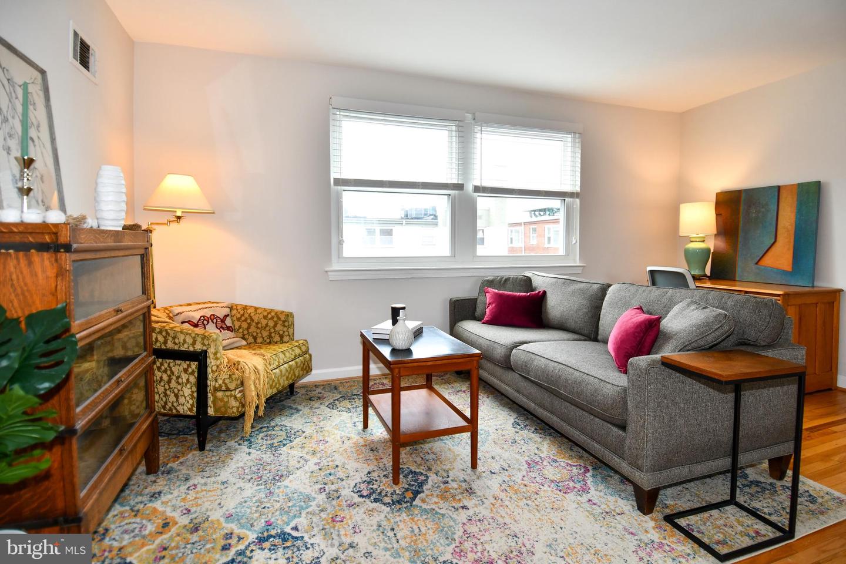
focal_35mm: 18
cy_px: 282
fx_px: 423
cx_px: 423
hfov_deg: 90.0
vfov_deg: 67.4
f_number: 4.5
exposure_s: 1/80
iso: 200
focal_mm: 12
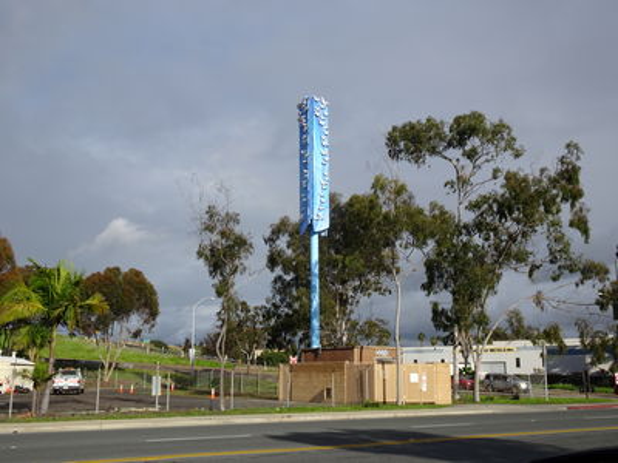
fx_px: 678
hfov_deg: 49.0
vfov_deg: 37.7
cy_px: 232
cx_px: 309
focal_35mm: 38
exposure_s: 1/1000
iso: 80
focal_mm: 6.56
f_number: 4
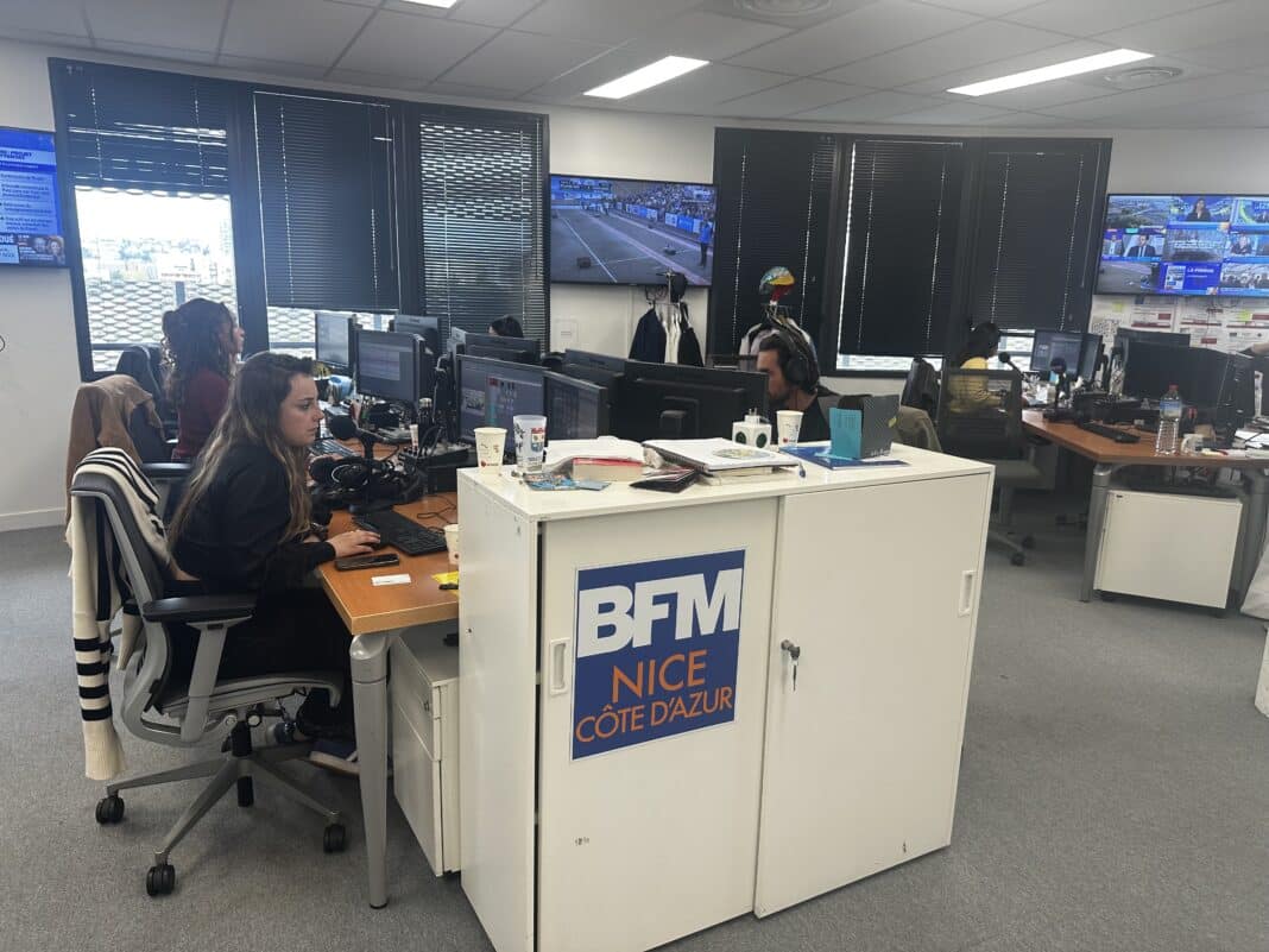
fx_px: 880
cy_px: 476
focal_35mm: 24
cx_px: 634
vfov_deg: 56.8
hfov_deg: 71.6
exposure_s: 1/100
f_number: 1.78
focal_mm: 6.86
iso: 100
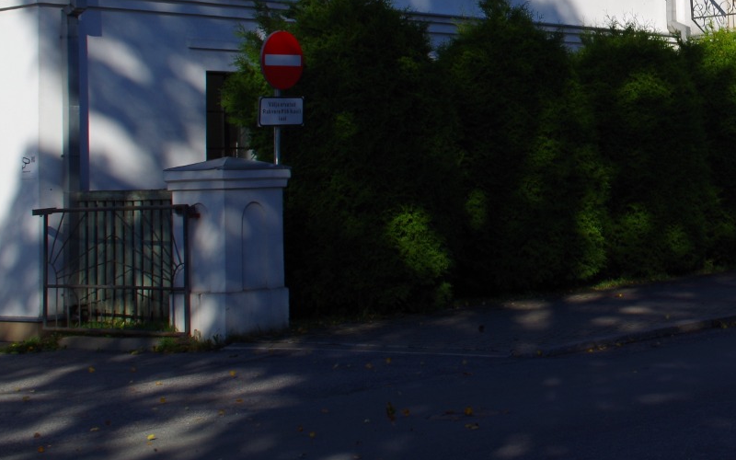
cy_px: 30
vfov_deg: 14.8
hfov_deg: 23.1
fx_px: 1745
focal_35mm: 87
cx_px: 684
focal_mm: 28
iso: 100
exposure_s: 1/160
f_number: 14
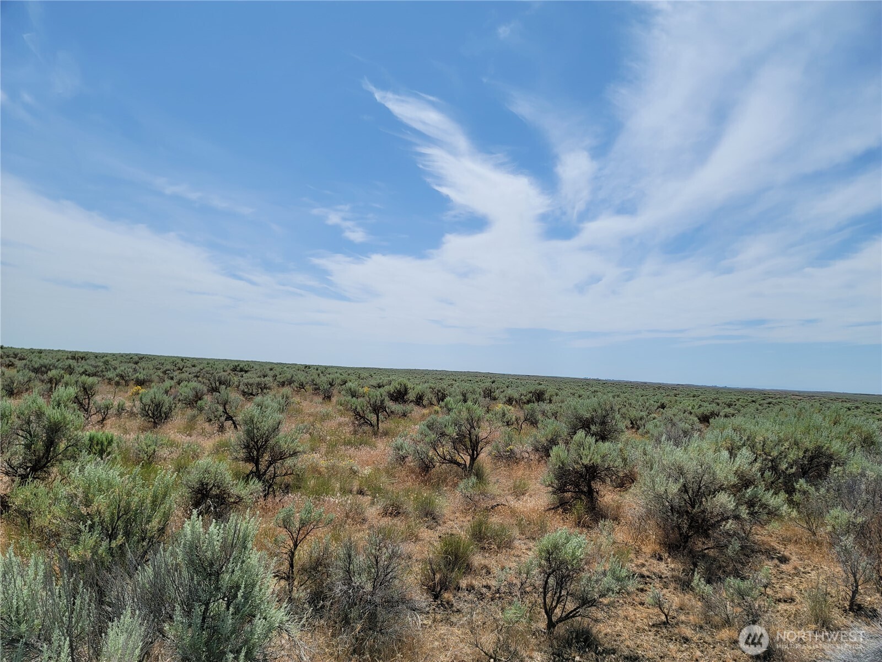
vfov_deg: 54.9
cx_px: 441
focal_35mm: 25
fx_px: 637
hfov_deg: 69.4
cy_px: 331
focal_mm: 7
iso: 20
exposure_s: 1/1910
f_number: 1.8
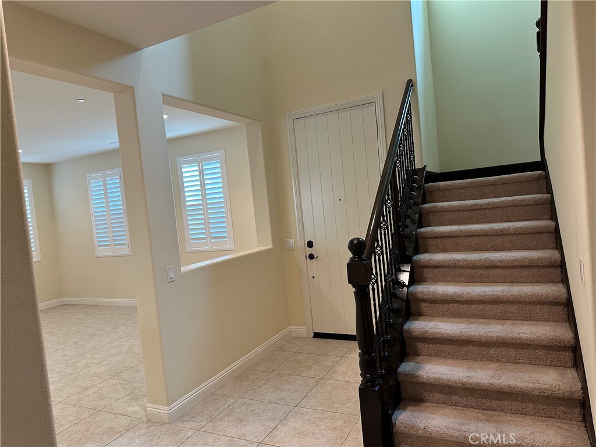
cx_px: 298
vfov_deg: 56.8
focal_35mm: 24
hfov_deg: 71.6
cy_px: 224
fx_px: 413
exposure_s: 1/60
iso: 320
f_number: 1.78
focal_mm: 6.86
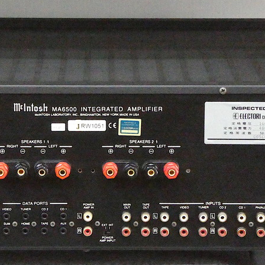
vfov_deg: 6.9
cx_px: 81
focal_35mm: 254
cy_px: 157
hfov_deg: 6.9
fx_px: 2200
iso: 3200
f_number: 5.3
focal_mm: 24.2
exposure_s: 1/100
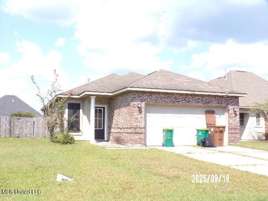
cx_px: 134
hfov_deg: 50.1
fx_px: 286
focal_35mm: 37
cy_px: 100
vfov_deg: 38.7
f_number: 8.8
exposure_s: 1/60
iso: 80
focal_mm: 6.6
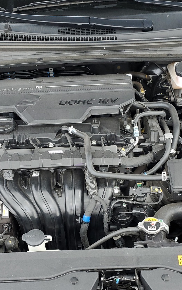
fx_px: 413
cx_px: 100
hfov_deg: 24.9
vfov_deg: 38.4
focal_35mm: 52
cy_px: 193
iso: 50
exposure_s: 1/312
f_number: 1.5
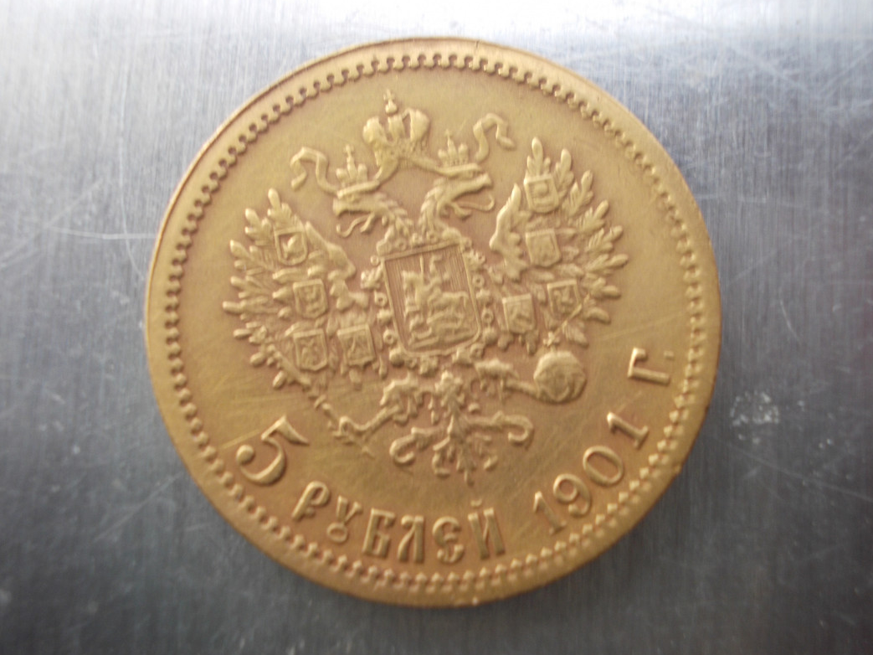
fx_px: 1110
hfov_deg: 42.9
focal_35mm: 44
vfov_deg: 32.9
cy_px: 325
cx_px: 440
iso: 80
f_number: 3.3
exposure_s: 1/40
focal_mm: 6.1
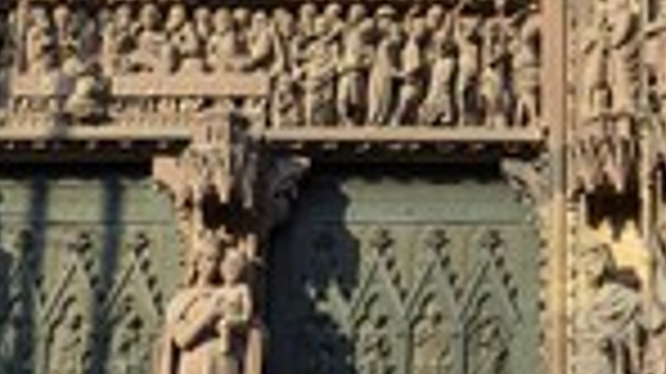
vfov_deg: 8.4
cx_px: 608
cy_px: 5
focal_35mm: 143
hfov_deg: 14.9
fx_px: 2524
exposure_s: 1/250
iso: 200
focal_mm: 48
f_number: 8
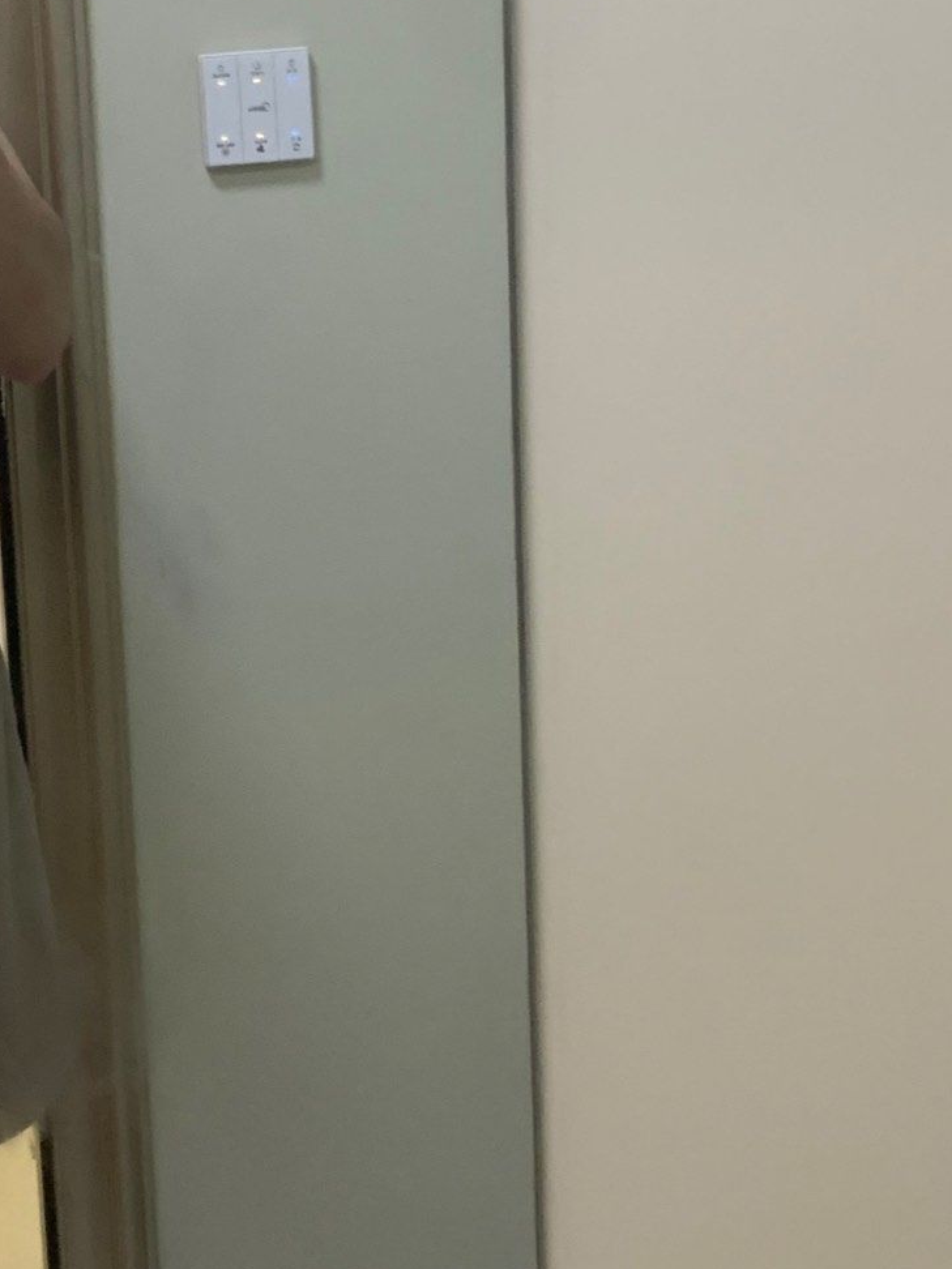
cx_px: 201
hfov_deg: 20.0
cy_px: 446
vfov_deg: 26.6
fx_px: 2677
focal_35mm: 73
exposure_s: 1/50
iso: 200
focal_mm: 4.25
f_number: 1.8
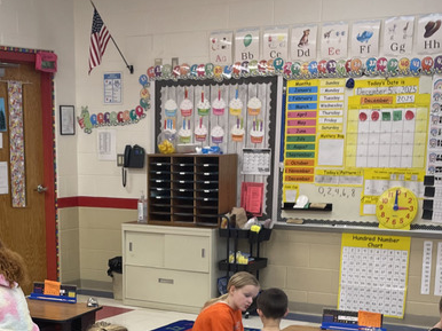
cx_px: 137
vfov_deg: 20.4
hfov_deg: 28.0
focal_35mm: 69
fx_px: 880
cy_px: 358
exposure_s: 1/120
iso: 125
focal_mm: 4.2
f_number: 1.6
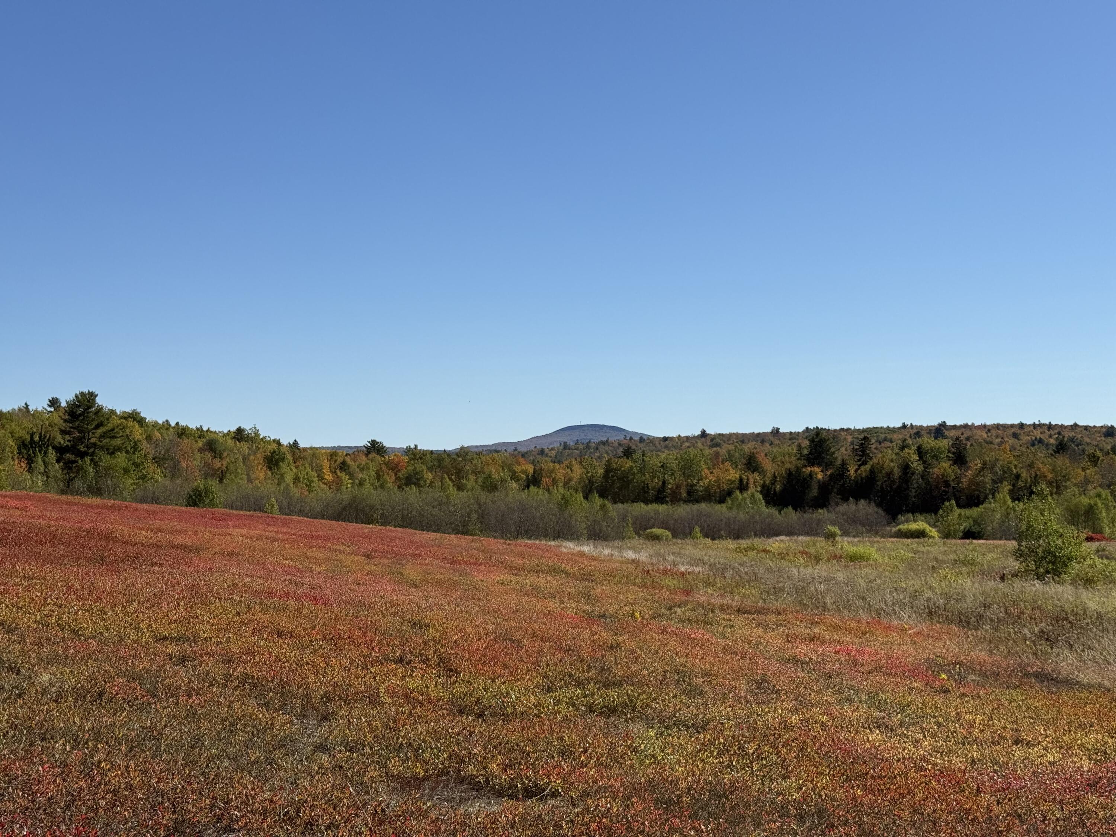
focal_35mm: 48
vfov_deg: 30.3
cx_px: 558
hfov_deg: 39.7
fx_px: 1547
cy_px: 418
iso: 64
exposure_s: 1/7874
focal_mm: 6.76
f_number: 1.78
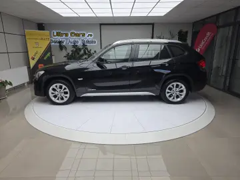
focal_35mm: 23
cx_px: 120
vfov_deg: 58.9
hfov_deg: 73.9
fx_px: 159
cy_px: 90
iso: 12
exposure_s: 1/102
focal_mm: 6.25
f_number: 1.7
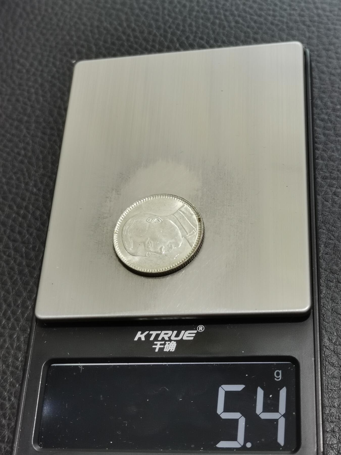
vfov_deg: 33.2
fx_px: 762
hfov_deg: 25.2
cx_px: 170
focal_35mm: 58
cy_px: 228
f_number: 1.8
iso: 100
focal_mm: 5.58
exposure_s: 1/120
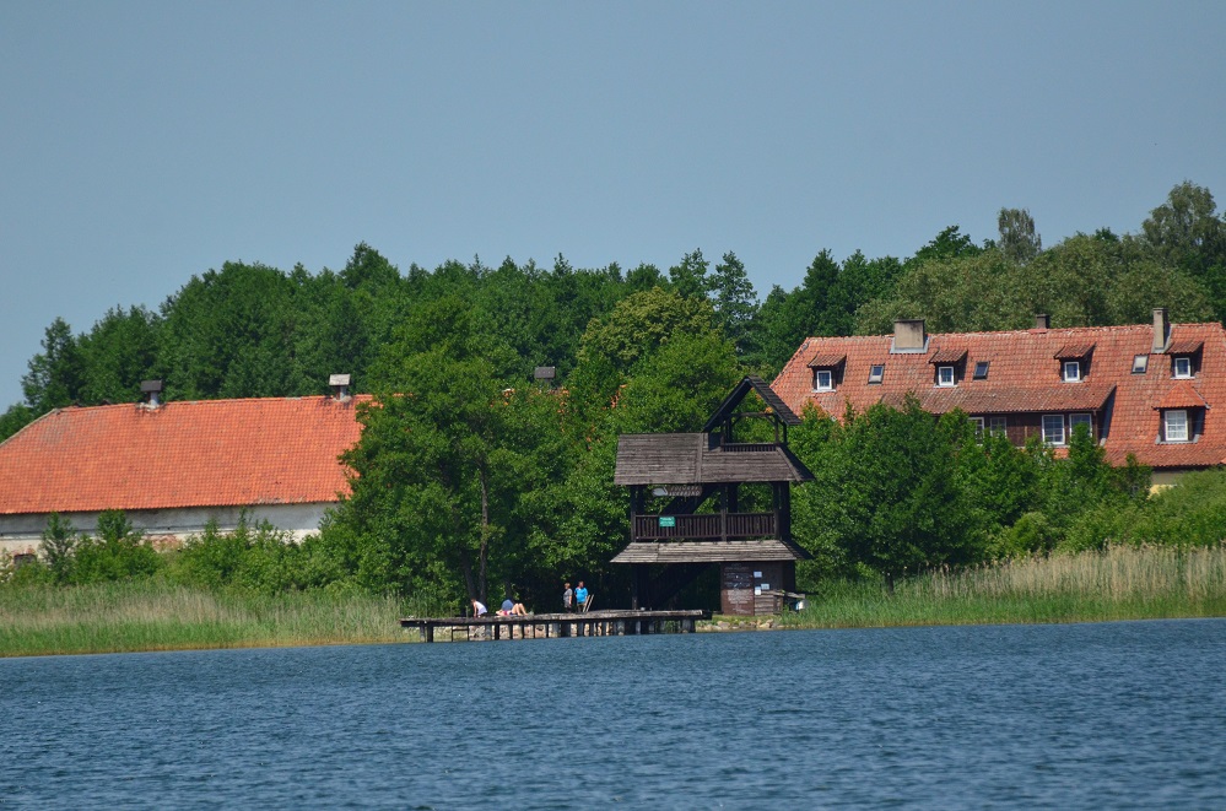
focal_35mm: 450
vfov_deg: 3.0
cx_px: 613
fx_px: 15288
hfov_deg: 4.6
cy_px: 406
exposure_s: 1/8000
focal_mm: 300
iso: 900
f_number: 5.6
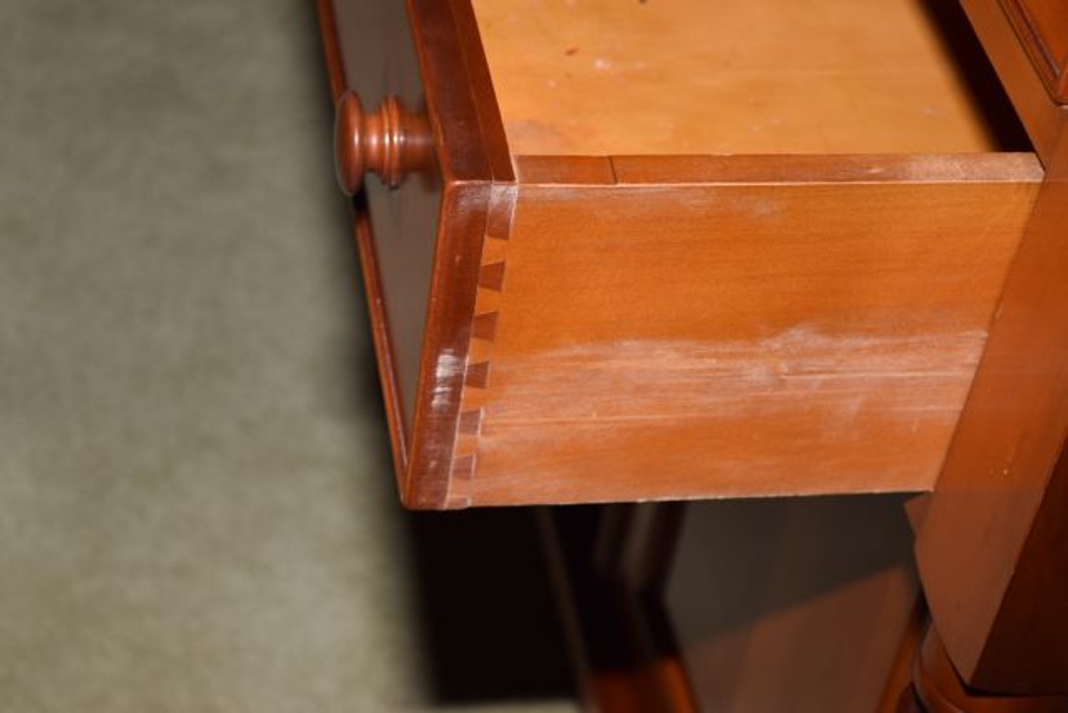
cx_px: 534
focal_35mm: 82
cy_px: 356
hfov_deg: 24.6
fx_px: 2448
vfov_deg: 16.6
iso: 400
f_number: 5.6
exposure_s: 1/125
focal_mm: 55
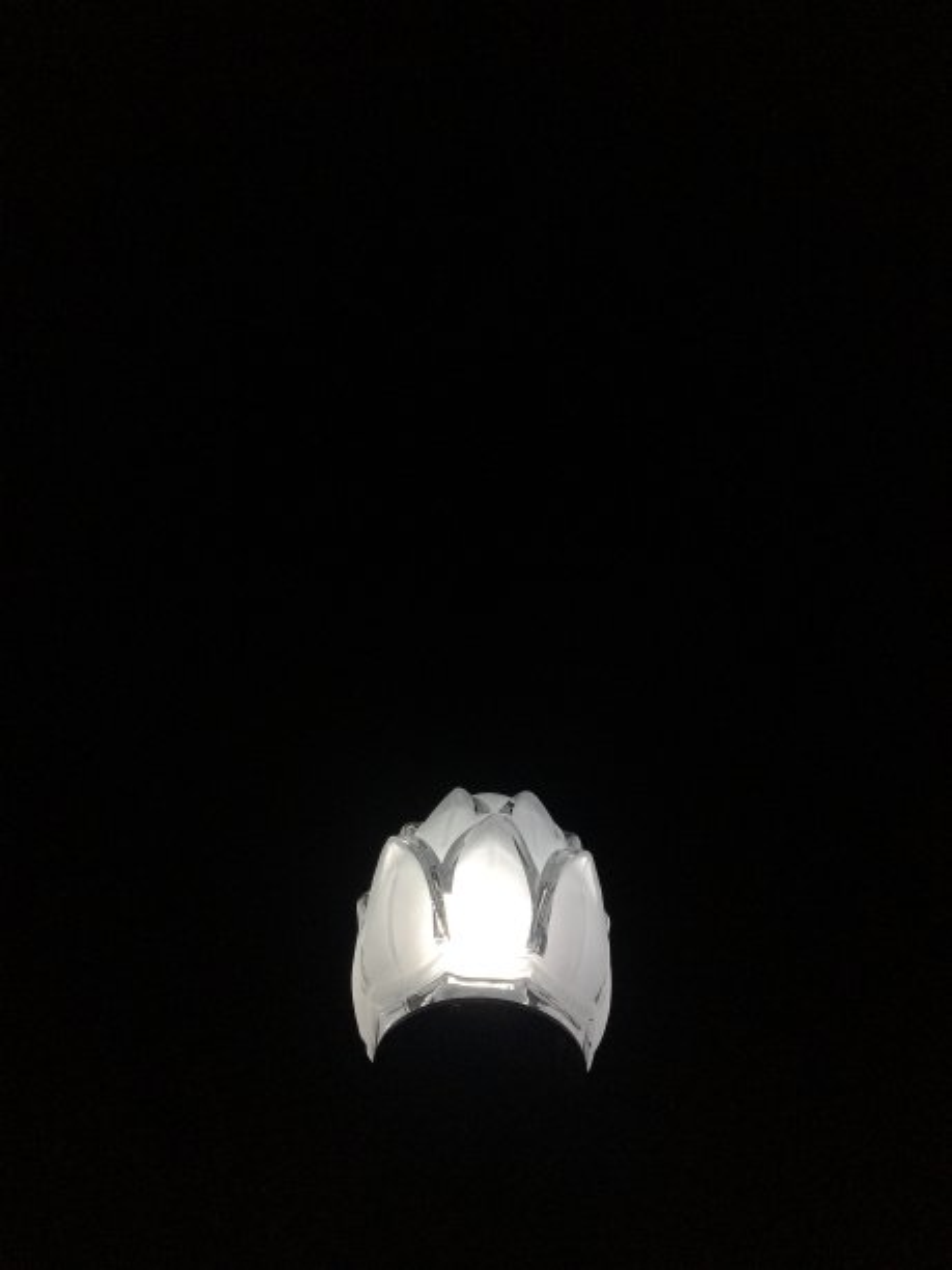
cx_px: 476
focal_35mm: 29
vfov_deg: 61.7
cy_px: 635
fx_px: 1063
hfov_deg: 48.2
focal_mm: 4.15
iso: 25
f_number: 2.2
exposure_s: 1/450
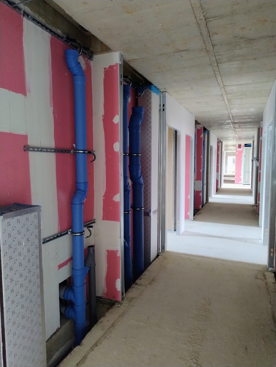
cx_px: 138
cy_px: 184
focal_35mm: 24
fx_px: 255
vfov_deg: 71.5
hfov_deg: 56.9
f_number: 1.8
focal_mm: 5.56
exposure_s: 1/33.3
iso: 1709
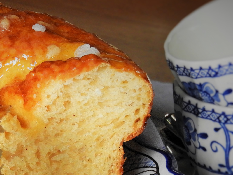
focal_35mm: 708
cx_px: 26
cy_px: 180
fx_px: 4765
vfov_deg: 2.1
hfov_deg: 2.8
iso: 400
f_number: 5.5
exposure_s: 1/30
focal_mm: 53.7
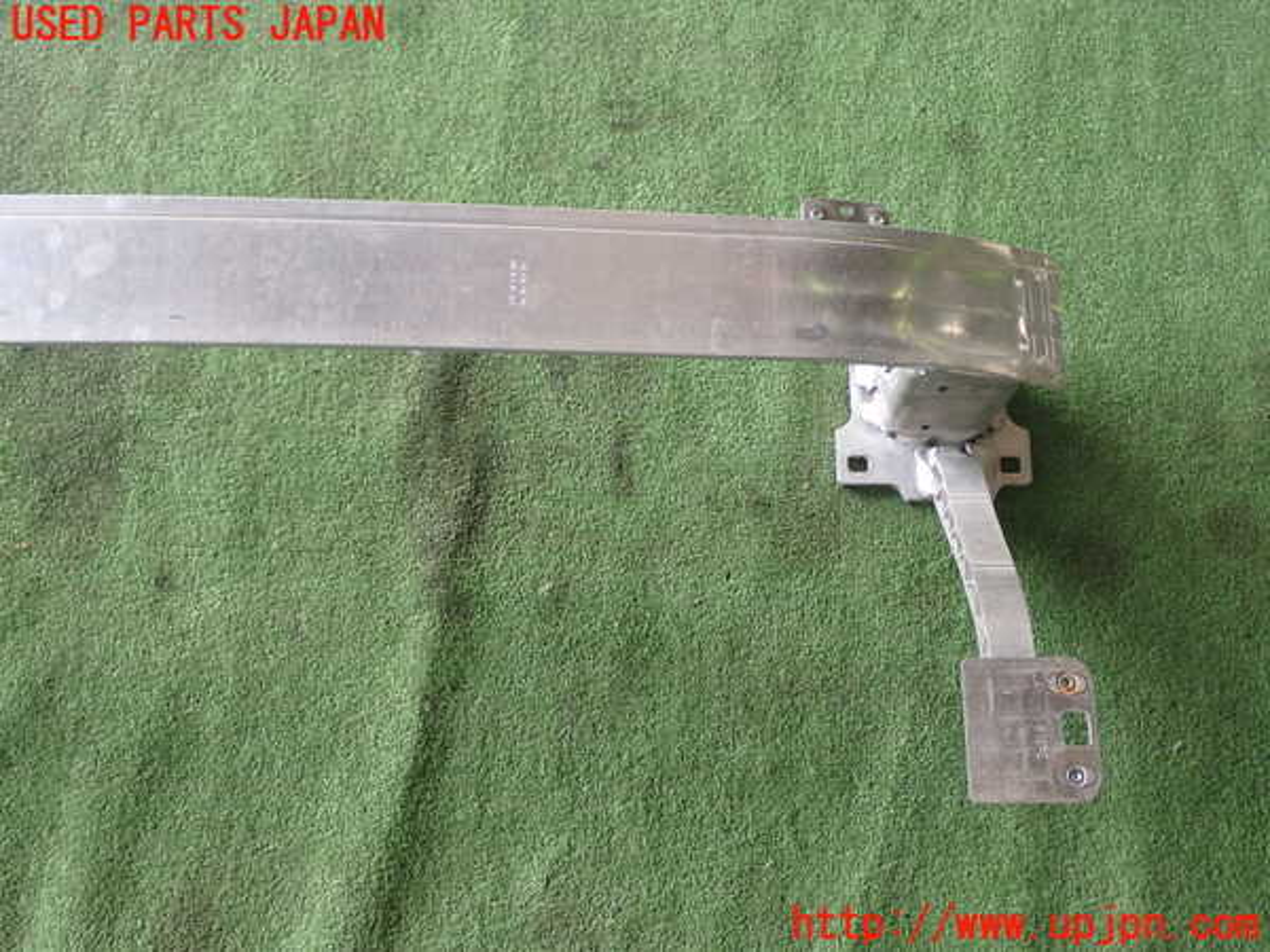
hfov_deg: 42.9
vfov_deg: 32.9
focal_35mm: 44
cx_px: 635
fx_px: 1614
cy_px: 476
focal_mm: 7.84
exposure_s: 1/60
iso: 200
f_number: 2.9
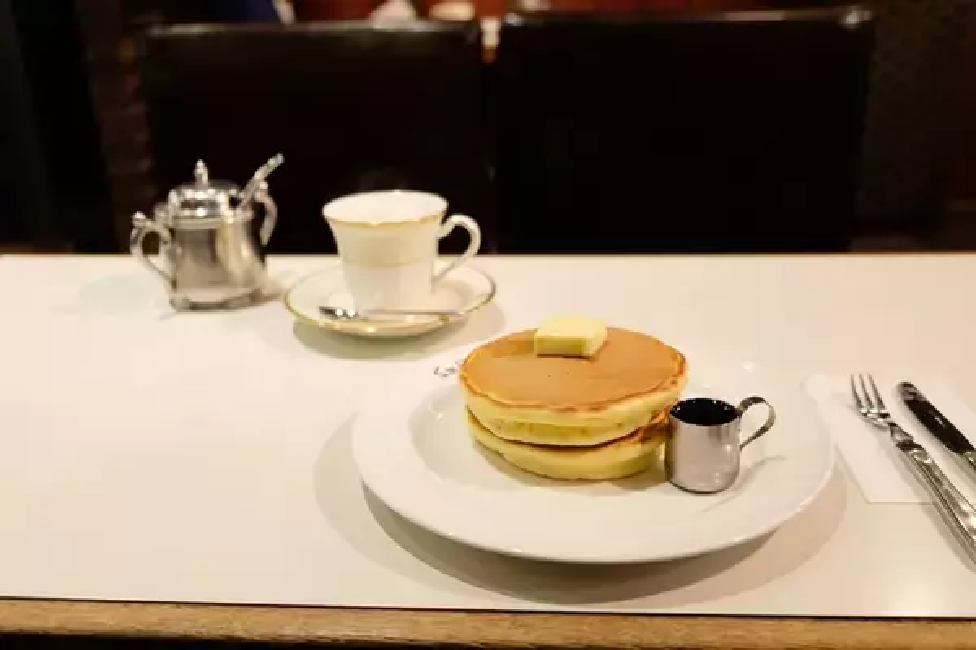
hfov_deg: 58.7
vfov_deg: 41.1
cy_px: 325
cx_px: 488
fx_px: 867
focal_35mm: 32
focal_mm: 21.4
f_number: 3.2
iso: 800
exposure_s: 1/60
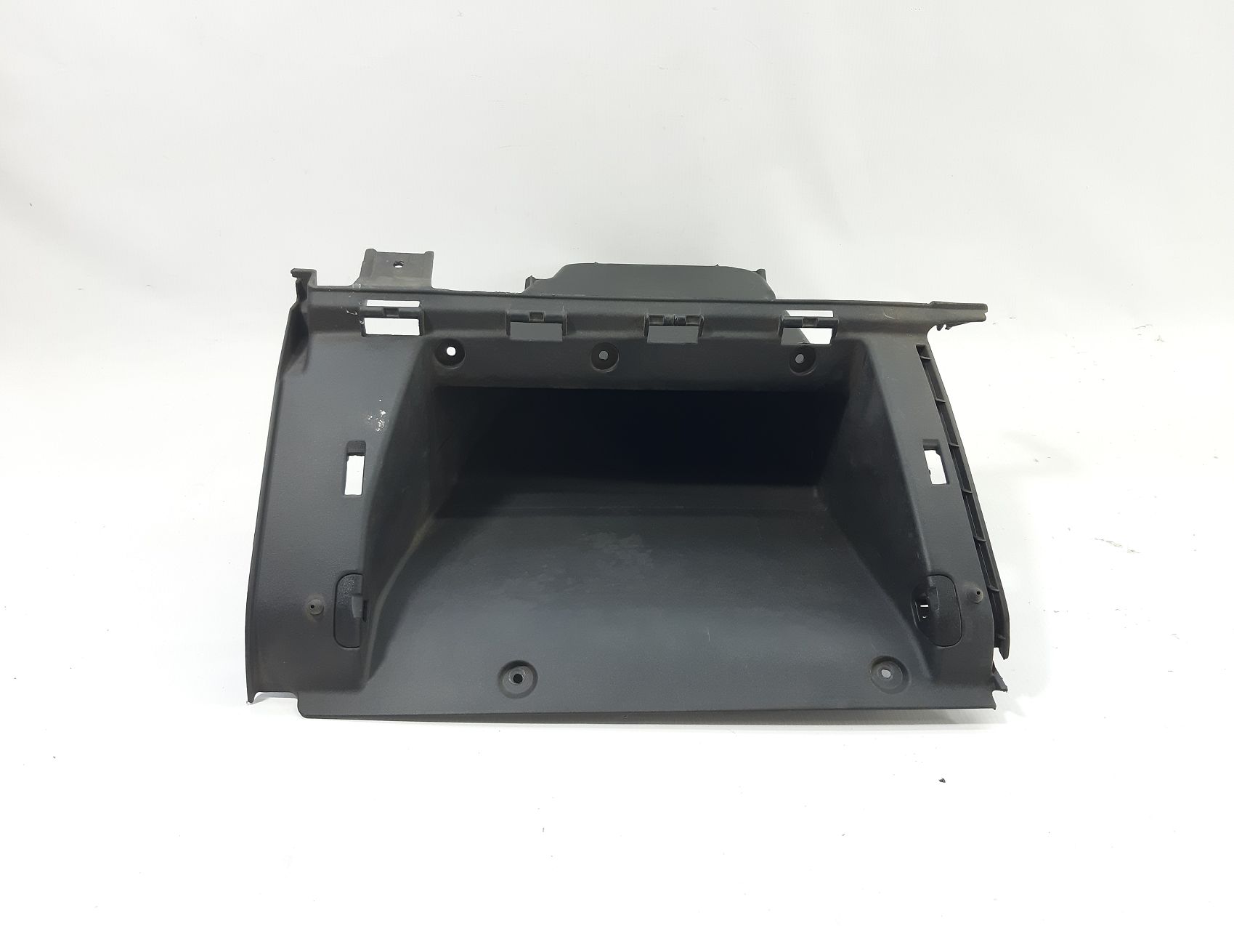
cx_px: 617
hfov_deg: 65.3
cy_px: 463
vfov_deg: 51.3
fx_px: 962
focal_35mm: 27
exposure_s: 1/50
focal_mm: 3.93
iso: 80
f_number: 1.7
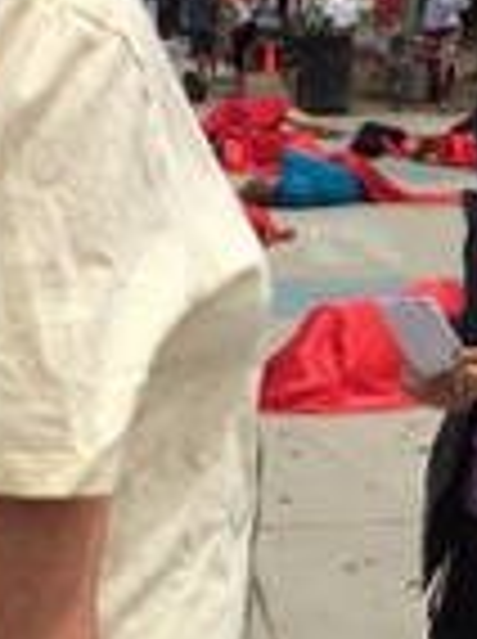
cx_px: 497
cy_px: 333
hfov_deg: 16.7
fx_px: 1585
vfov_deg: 22.8
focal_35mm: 86
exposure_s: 1/3731
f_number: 2.2
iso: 32
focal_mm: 4.15
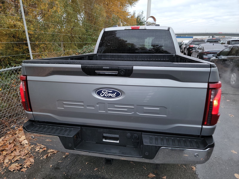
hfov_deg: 71.6
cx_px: 120
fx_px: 166
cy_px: 90
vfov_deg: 56.8
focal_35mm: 24
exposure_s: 1/59
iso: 177
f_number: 1.8
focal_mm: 6.7
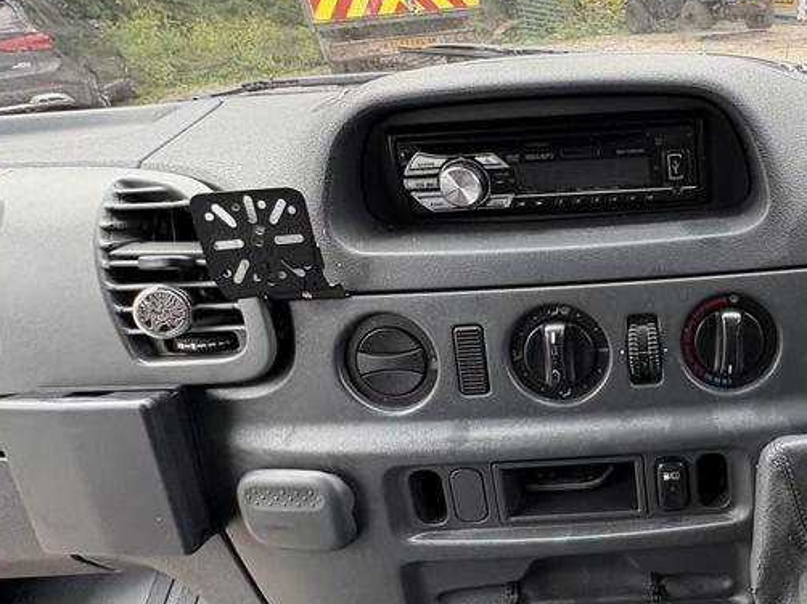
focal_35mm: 25
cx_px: 706
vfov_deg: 54.7
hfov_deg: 60.3
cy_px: 262
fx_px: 583
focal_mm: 2.22
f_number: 2.2
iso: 100
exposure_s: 1/99
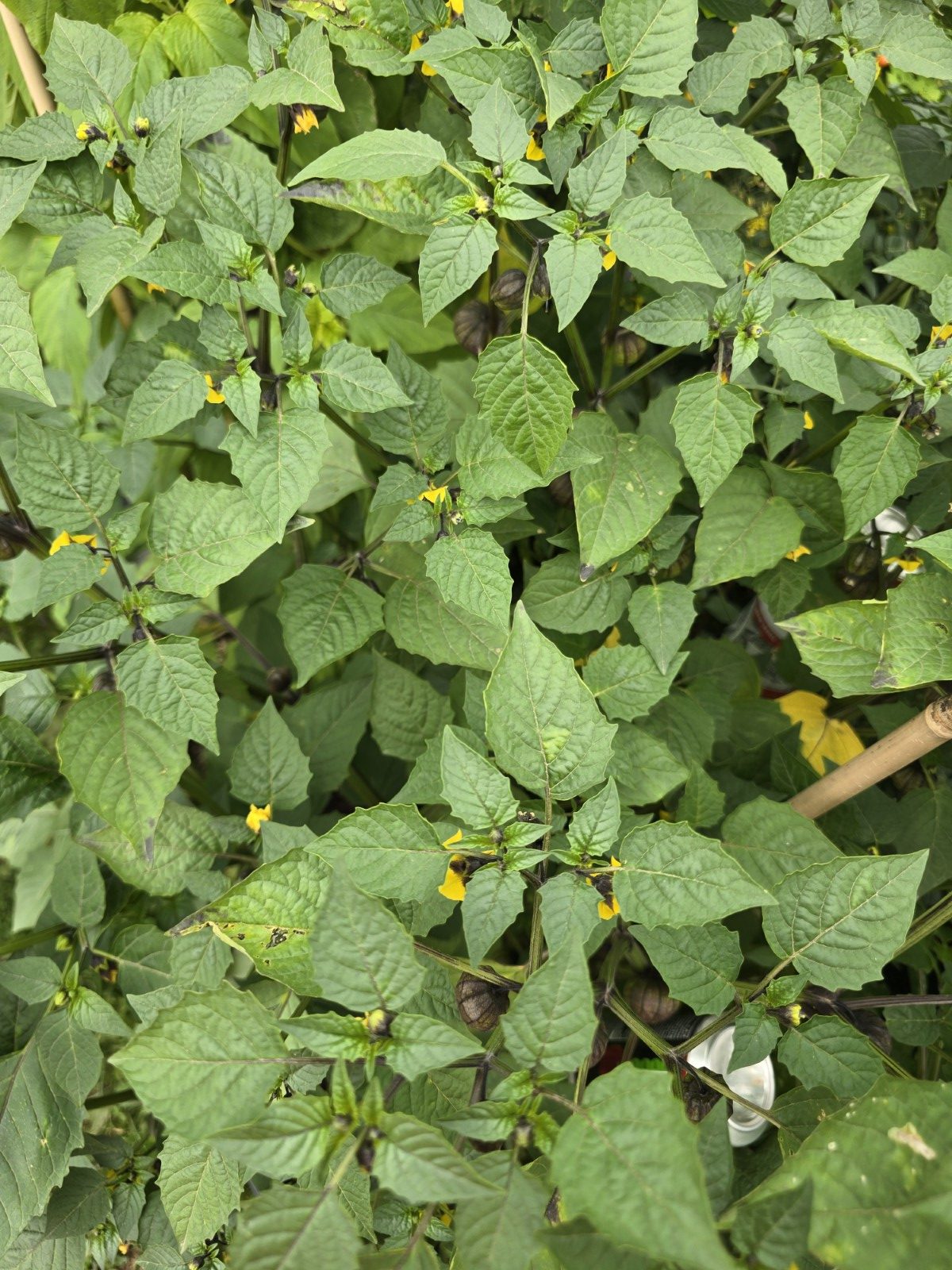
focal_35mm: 23
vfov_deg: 73.9
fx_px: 843
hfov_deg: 58.9
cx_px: 476
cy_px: 635
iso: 16
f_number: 1.7
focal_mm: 6.3
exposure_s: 1/180
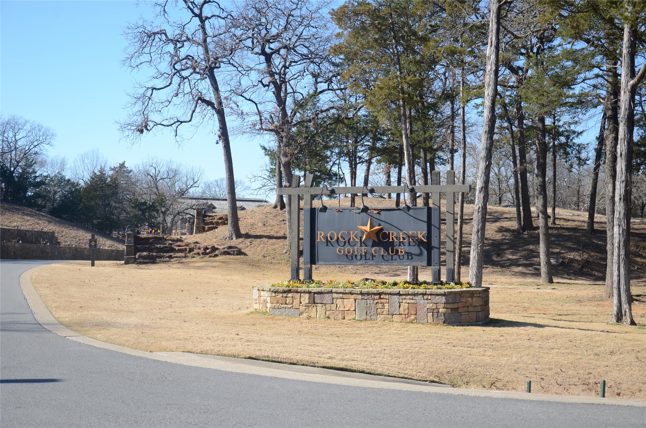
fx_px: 940
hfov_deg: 37.9
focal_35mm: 52
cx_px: 323
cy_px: 214
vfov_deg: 25.6
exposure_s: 1/250
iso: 100
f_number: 5.6
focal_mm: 35
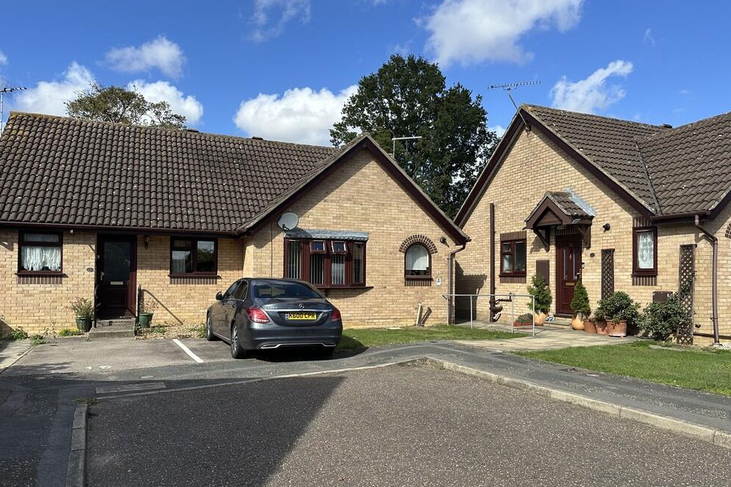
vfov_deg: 49.5
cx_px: 364
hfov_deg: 69.4
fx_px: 528
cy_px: 268
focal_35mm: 26
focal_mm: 6.86
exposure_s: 1/3861
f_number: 1.78
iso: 80
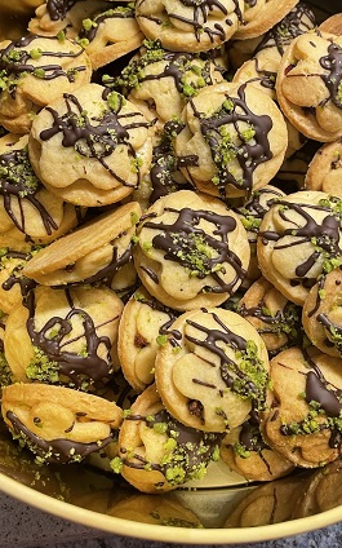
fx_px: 597
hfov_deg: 31.8
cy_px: 185
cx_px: 216
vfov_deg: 48.5
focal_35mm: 40
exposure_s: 1/50
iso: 125
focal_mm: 4.2
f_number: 1.6
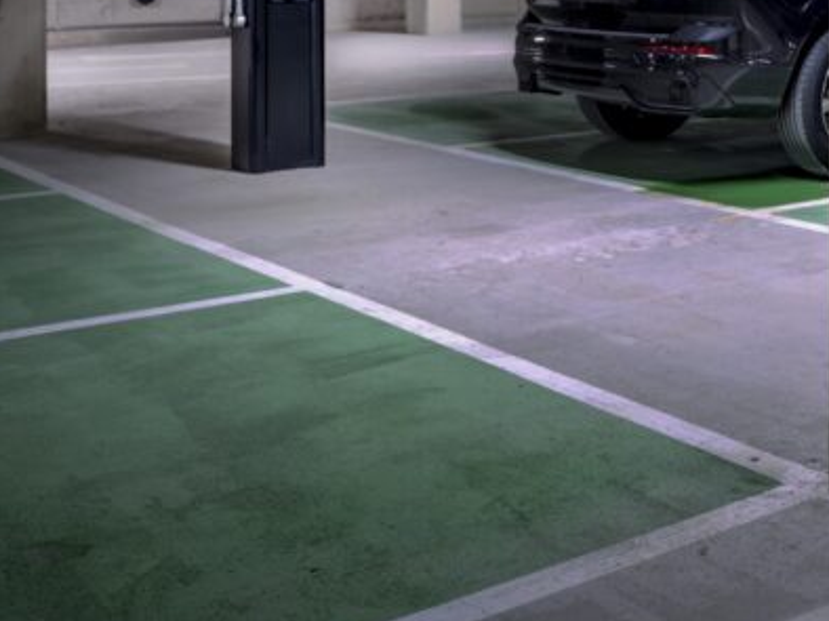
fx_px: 1436
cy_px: 45
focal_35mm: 60
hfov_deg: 29.6
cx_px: 869
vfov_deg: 23.6
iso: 800
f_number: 3.5
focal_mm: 24
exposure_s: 1/60
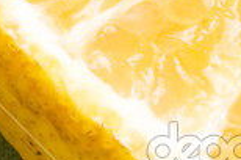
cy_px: -165
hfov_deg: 3.9
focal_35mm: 520
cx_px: -269
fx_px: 3474
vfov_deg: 2.6
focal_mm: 52
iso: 200
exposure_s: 1/200
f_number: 11
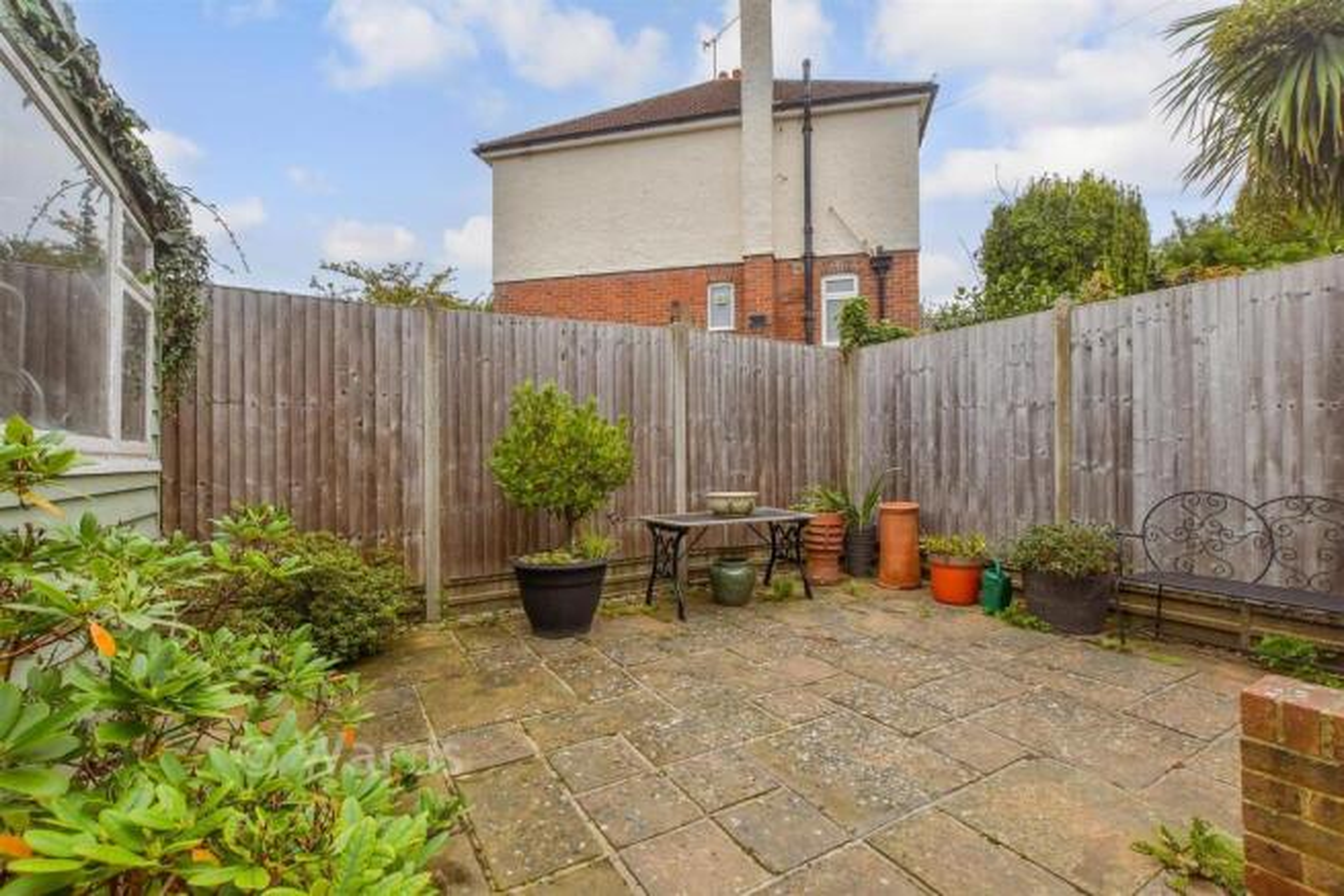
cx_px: 672
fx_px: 560
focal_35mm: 15
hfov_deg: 100.4
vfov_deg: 77.4
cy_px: 448
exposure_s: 1/200
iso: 250
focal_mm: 10
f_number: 8
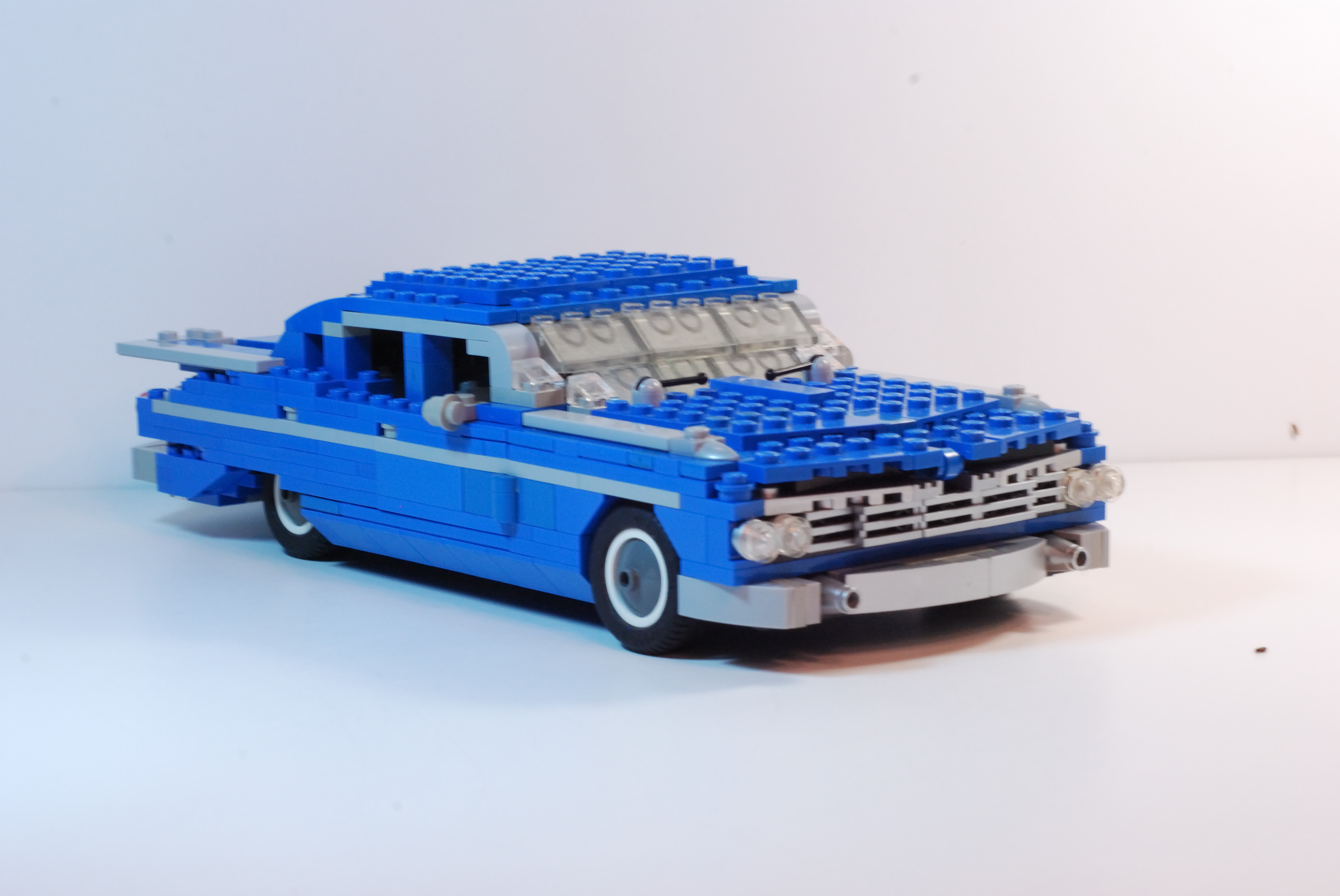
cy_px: 448
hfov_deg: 27.0
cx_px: 670
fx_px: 2795
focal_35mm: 75
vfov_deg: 18.2
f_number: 14
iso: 800
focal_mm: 50
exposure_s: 1/25
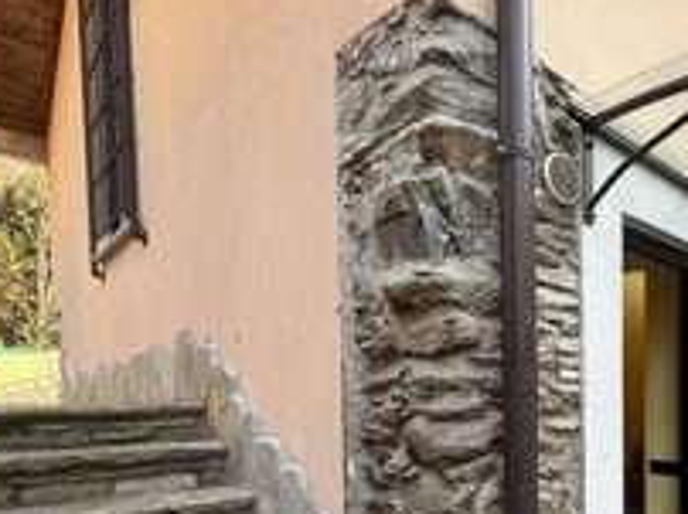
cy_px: 422
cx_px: 565
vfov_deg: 50.9
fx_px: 496
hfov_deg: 62.6
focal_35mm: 25
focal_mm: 2.22
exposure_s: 1/99
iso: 80
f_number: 2.2
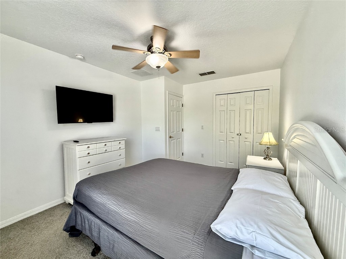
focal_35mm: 14
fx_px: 140
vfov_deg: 85.7
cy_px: 130
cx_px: 173
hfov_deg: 102.1
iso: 125
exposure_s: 1/120
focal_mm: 2.22
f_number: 2.2
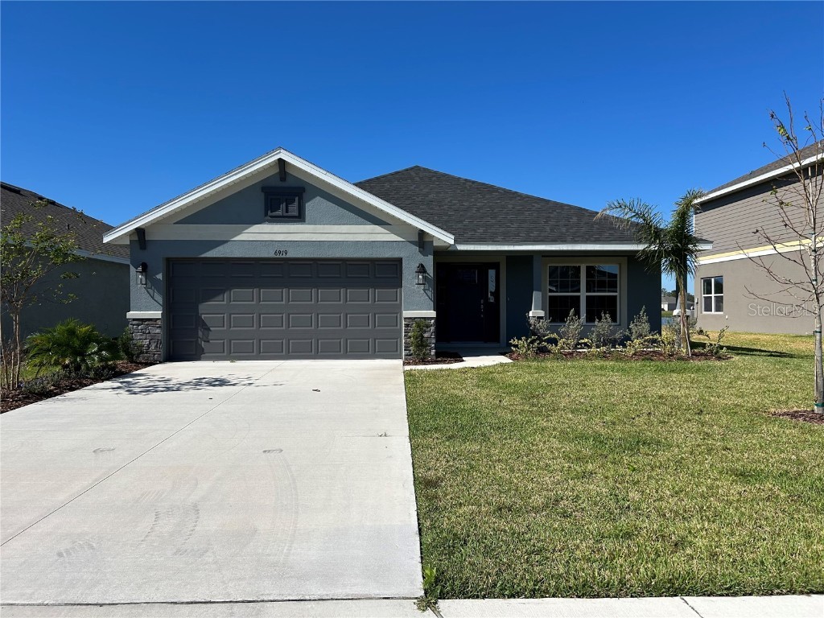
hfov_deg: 67.3
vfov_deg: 53.1
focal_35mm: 26
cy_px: 309
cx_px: 412
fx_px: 619
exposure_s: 1/6579
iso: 50
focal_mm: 5.7
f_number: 1.5
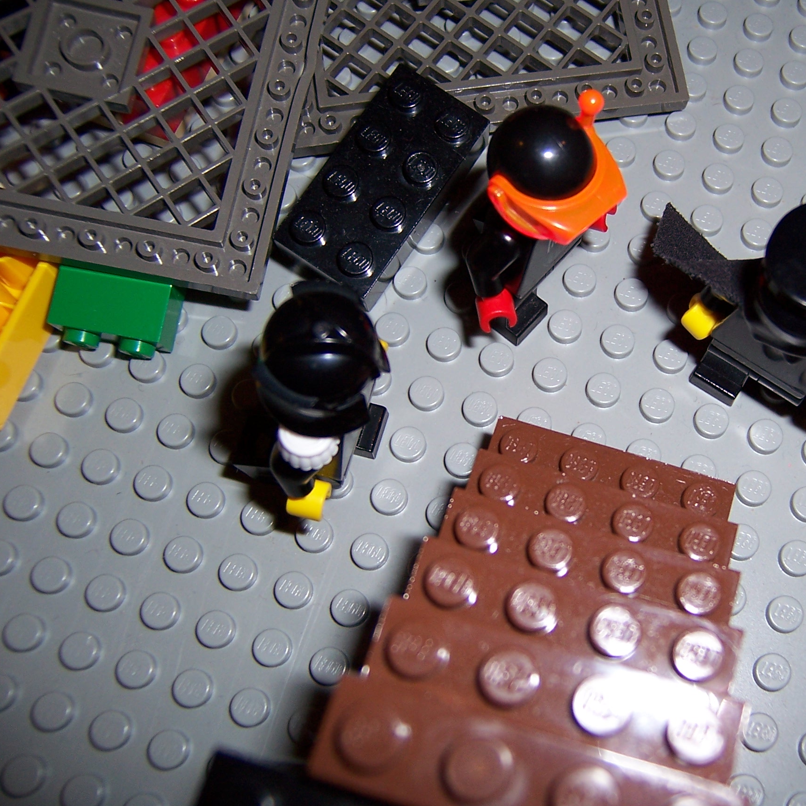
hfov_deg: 42.4
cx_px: 519
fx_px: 1027
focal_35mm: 39
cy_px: 403
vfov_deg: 42.8
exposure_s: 1/60
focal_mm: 5.5
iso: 80
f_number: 2.8
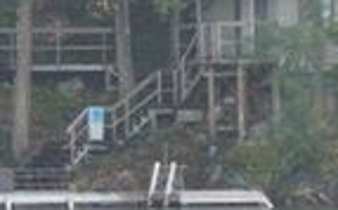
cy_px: -122
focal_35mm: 724
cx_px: 78
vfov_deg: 1.8
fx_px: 6659
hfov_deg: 2.9
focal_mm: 135
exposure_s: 1/250
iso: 500
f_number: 5.6
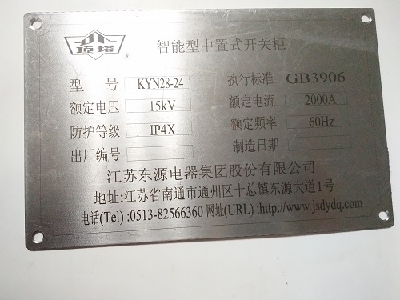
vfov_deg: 63.4
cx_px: 200
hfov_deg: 79.0
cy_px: 150
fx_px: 243
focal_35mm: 21
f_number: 2.2
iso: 687
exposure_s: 1/33.3
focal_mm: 3.66
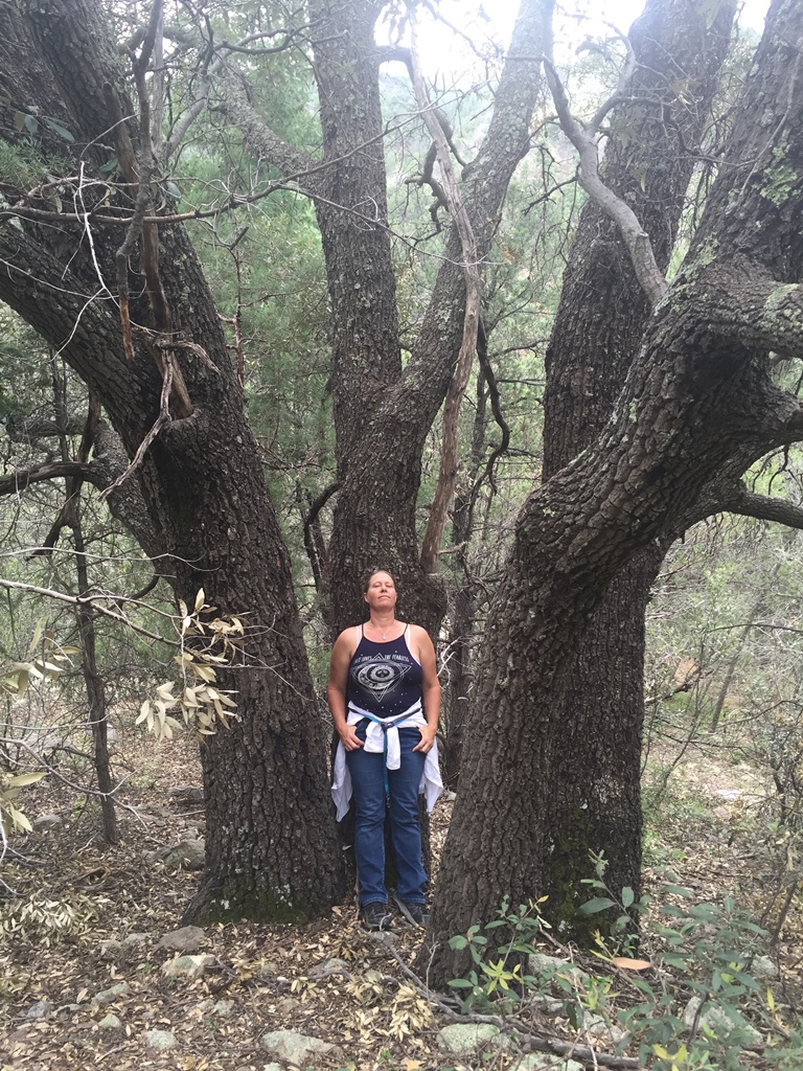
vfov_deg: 61.7
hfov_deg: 48.2
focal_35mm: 29
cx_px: 402
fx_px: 897
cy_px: 536
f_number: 2.2
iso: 32
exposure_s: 1/120
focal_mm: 4.15
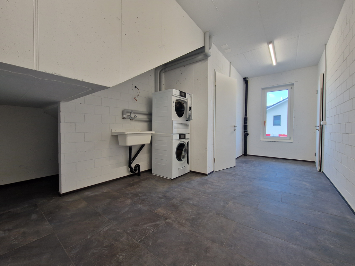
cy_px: 133
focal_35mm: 13
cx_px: 178
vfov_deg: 89.9
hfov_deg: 106.2
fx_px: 133
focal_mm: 2.2
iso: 64
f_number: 2.2
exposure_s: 1/50
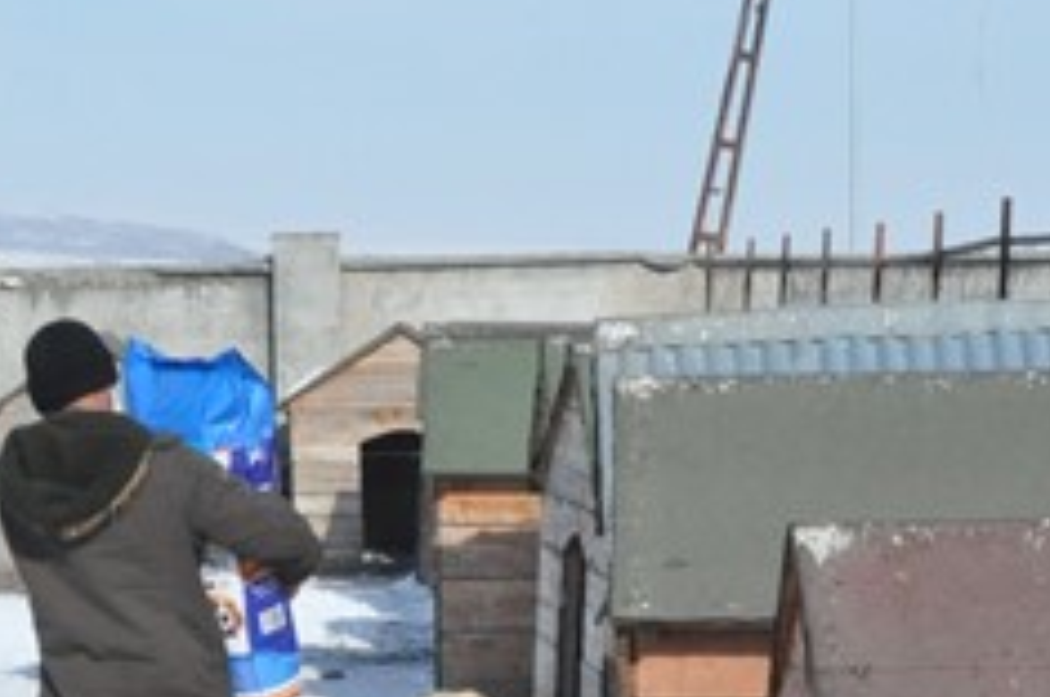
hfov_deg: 11.0
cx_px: 465
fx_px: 5429
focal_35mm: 186
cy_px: 715
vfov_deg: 7.3
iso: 1600
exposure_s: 1/1000
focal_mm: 45
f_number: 16
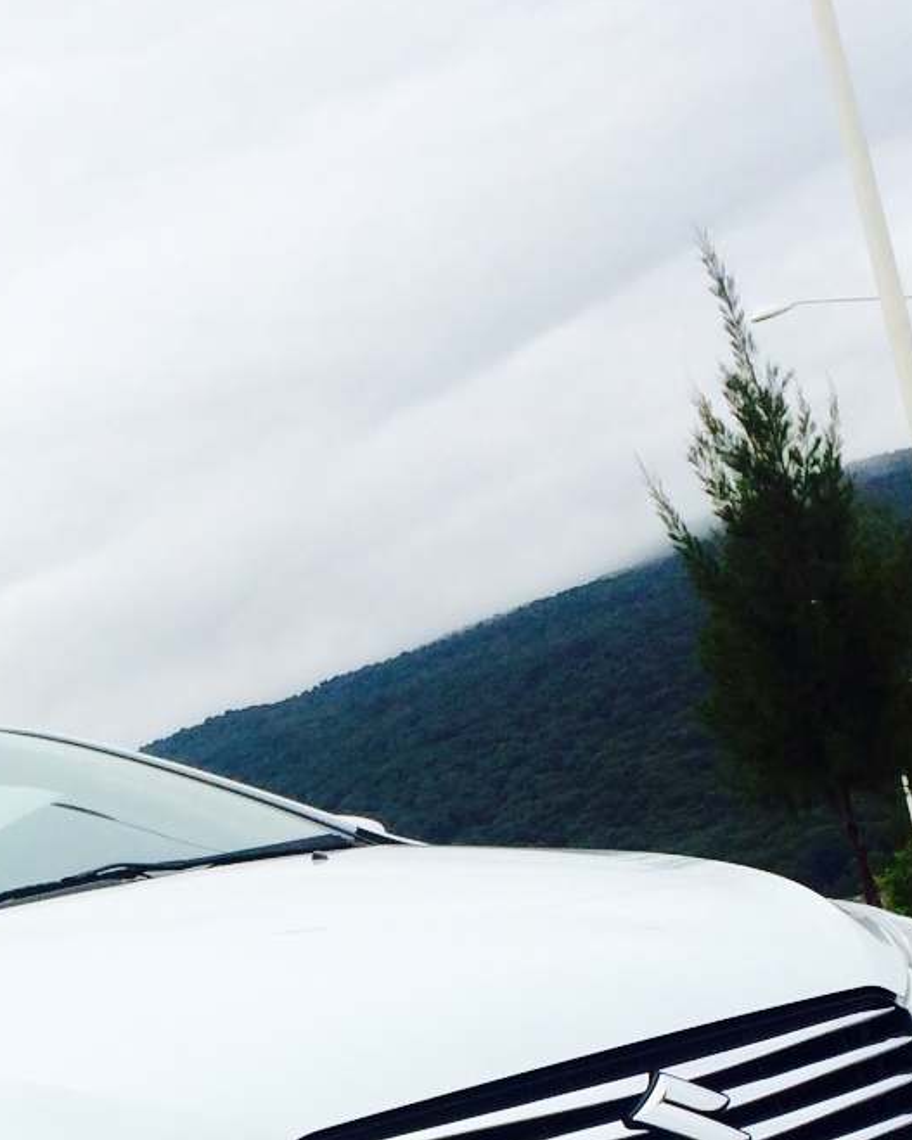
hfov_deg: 16.6
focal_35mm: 91
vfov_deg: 20.1
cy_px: 1237
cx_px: 36
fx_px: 3071
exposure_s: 1/1282
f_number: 2.2
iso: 32
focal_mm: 4.12
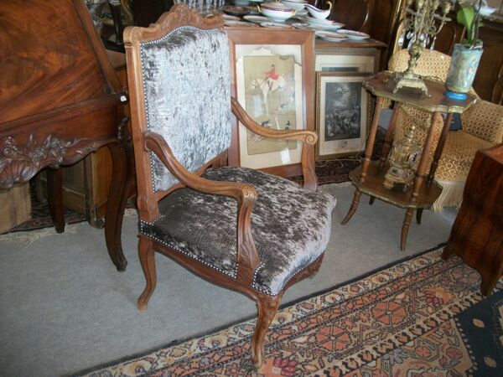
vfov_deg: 44.2
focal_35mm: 32
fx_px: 465
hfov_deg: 56.8
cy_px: 188
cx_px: 252
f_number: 2.9
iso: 160
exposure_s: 1/30
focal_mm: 5.7
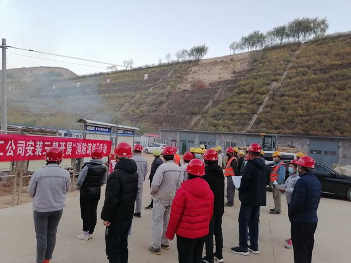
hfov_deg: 67.3
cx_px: 176
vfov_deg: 53.1
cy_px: 132
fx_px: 264
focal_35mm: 26
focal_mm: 5.3
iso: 320
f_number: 1.8
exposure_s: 1/100
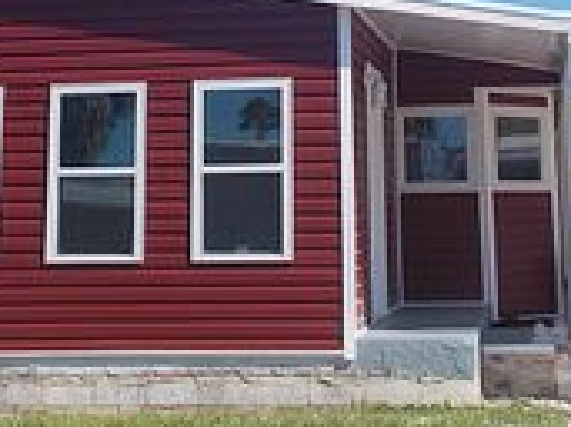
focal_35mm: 76
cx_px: 331
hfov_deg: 25.6
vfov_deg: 18.4
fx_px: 1253
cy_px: -78
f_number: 8
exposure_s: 1/125
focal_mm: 4.6
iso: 80
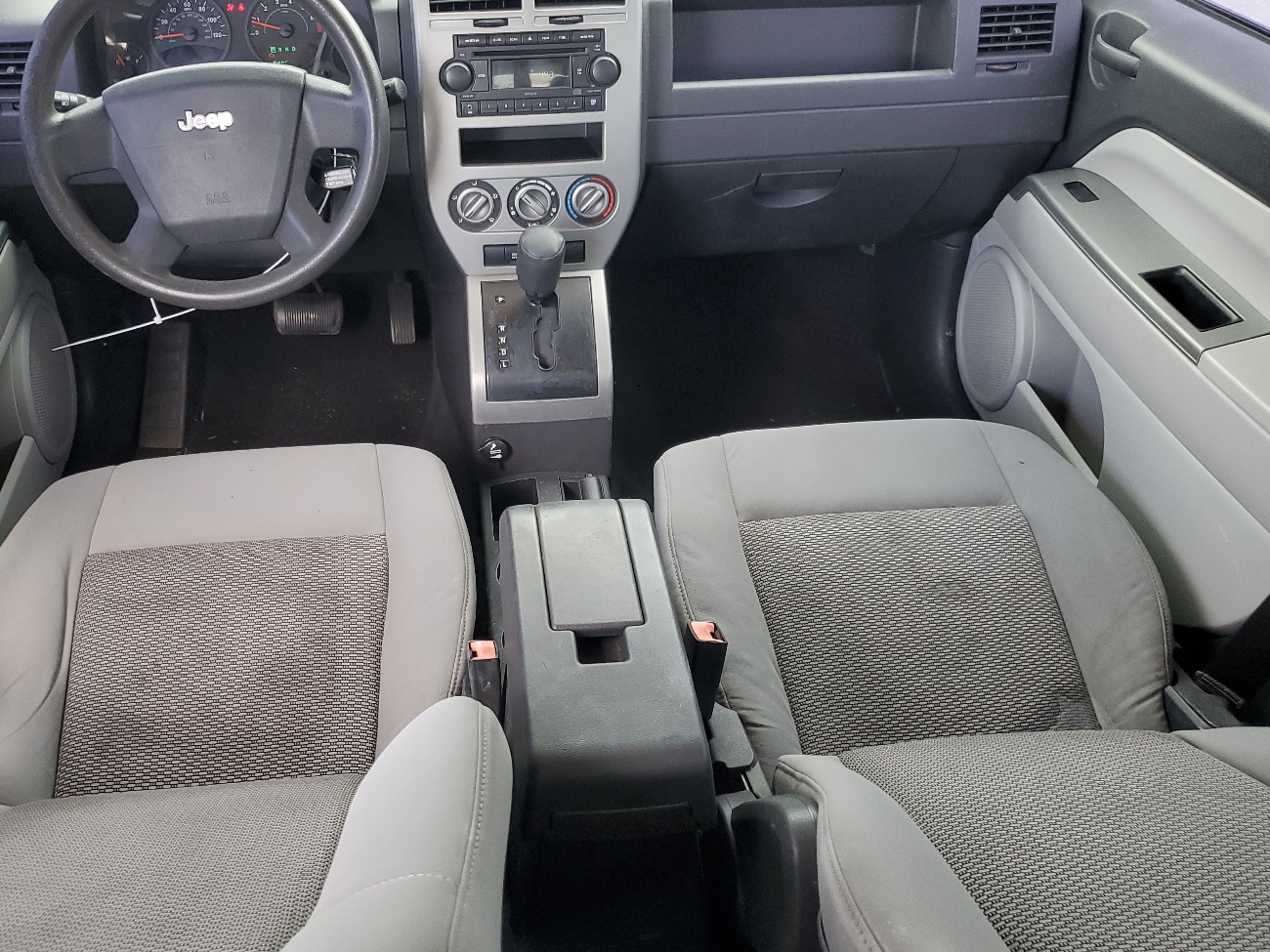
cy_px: 469
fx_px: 1174
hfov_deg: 56.5
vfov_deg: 44.2
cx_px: 530
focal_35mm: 32
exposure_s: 1/120
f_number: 1.5
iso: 90
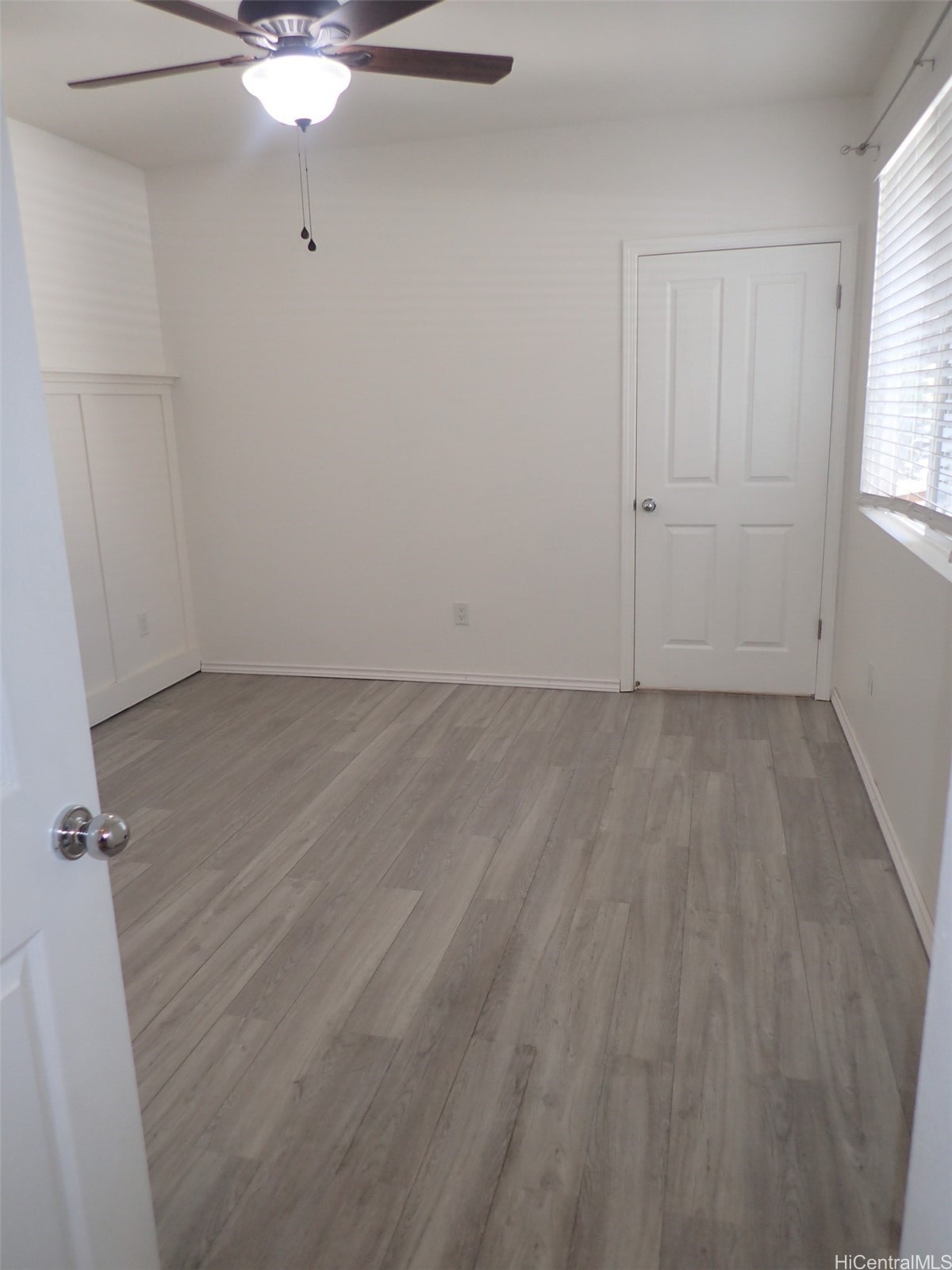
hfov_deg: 54.9
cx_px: 476
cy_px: 635
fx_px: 917
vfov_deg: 69.4
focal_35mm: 25
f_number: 2
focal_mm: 4.5
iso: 125
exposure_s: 1/60
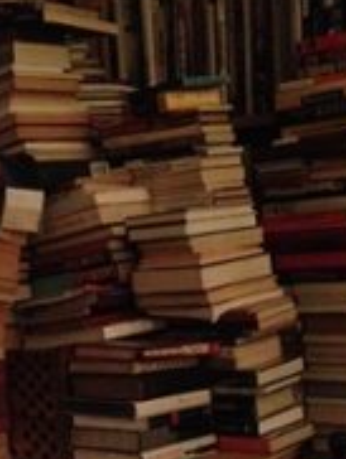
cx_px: 92
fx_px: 1011
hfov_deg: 19.3
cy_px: 381
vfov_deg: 25.1
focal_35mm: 76
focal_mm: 4.12
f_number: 2.4
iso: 800
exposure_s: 1/15
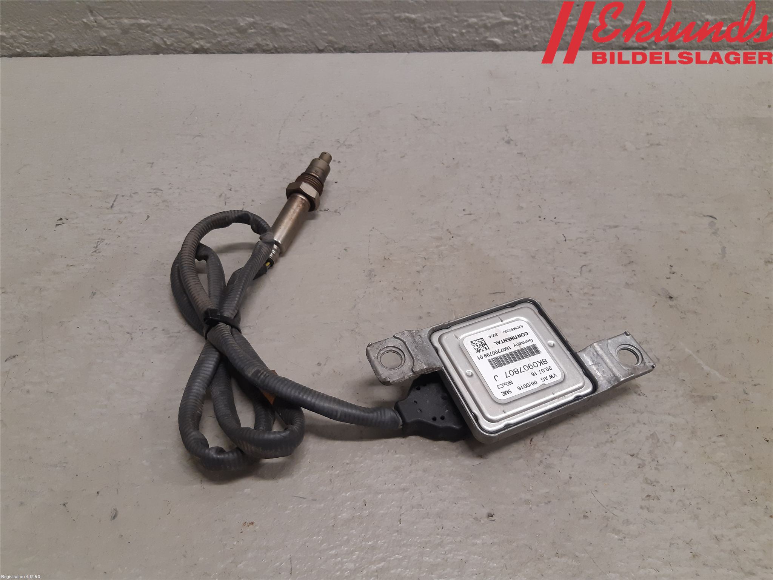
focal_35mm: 26
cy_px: 290
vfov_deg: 53.1
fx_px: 581
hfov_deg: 67.3
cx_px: 386
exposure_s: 1/60
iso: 125
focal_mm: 3.93
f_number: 1.7
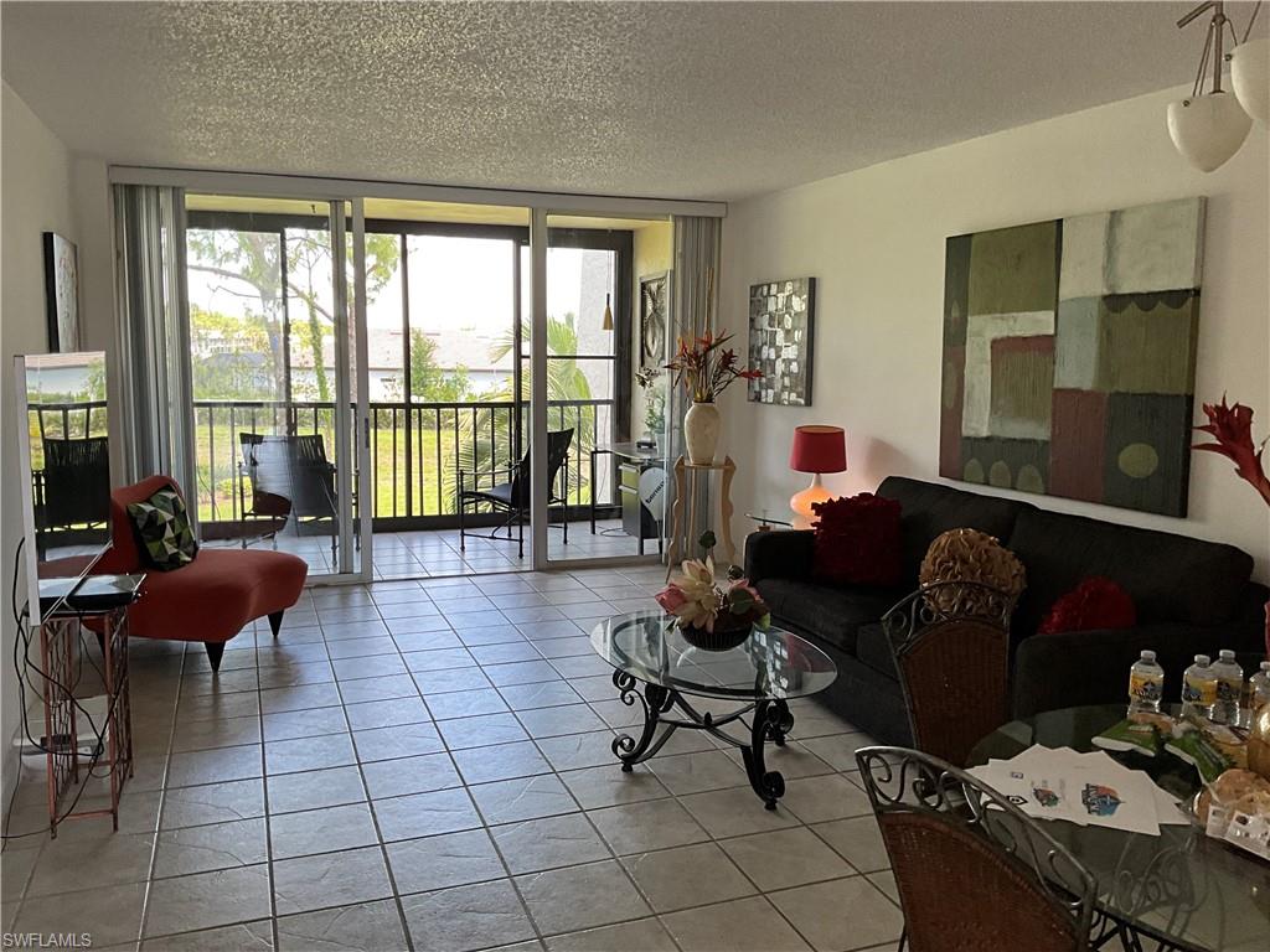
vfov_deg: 48.2
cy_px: 476
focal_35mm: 29
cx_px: 635
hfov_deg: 61.7
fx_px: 1064
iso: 64
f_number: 1.8
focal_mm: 3
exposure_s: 1/122
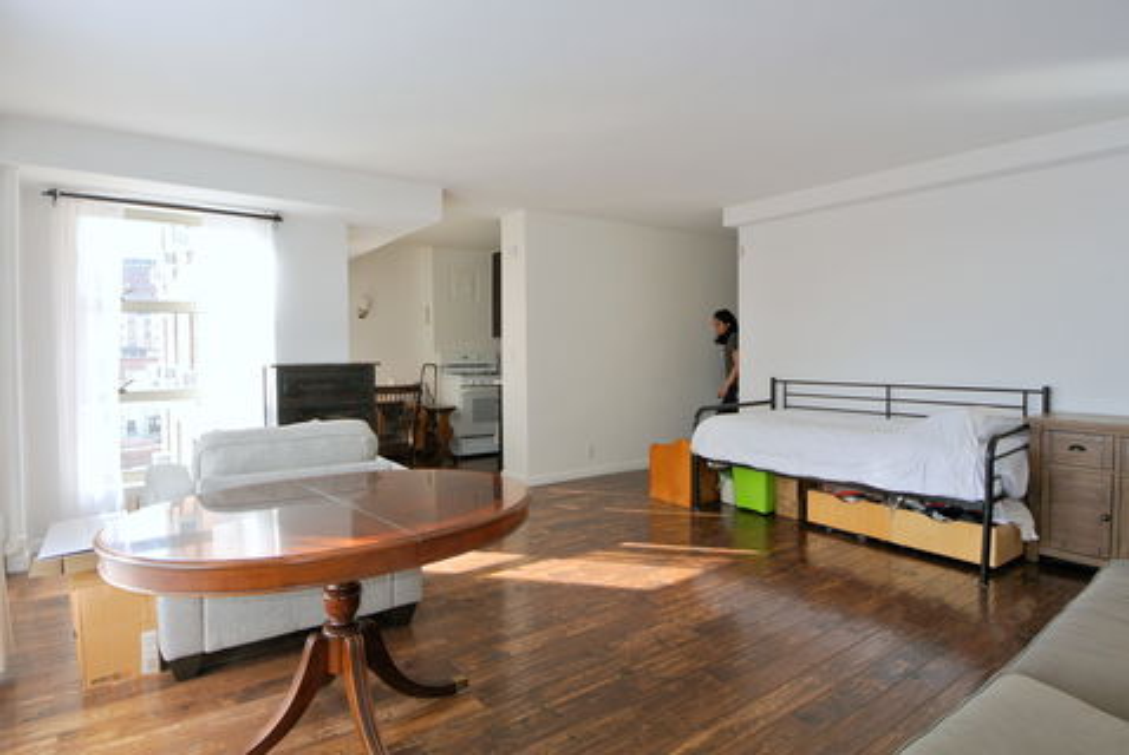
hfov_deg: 86.8
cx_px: 564
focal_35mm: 19
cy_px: 378
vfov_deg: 64.7
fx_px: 597
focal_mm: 7.3
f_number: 5.6
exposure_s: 1/60
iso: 100
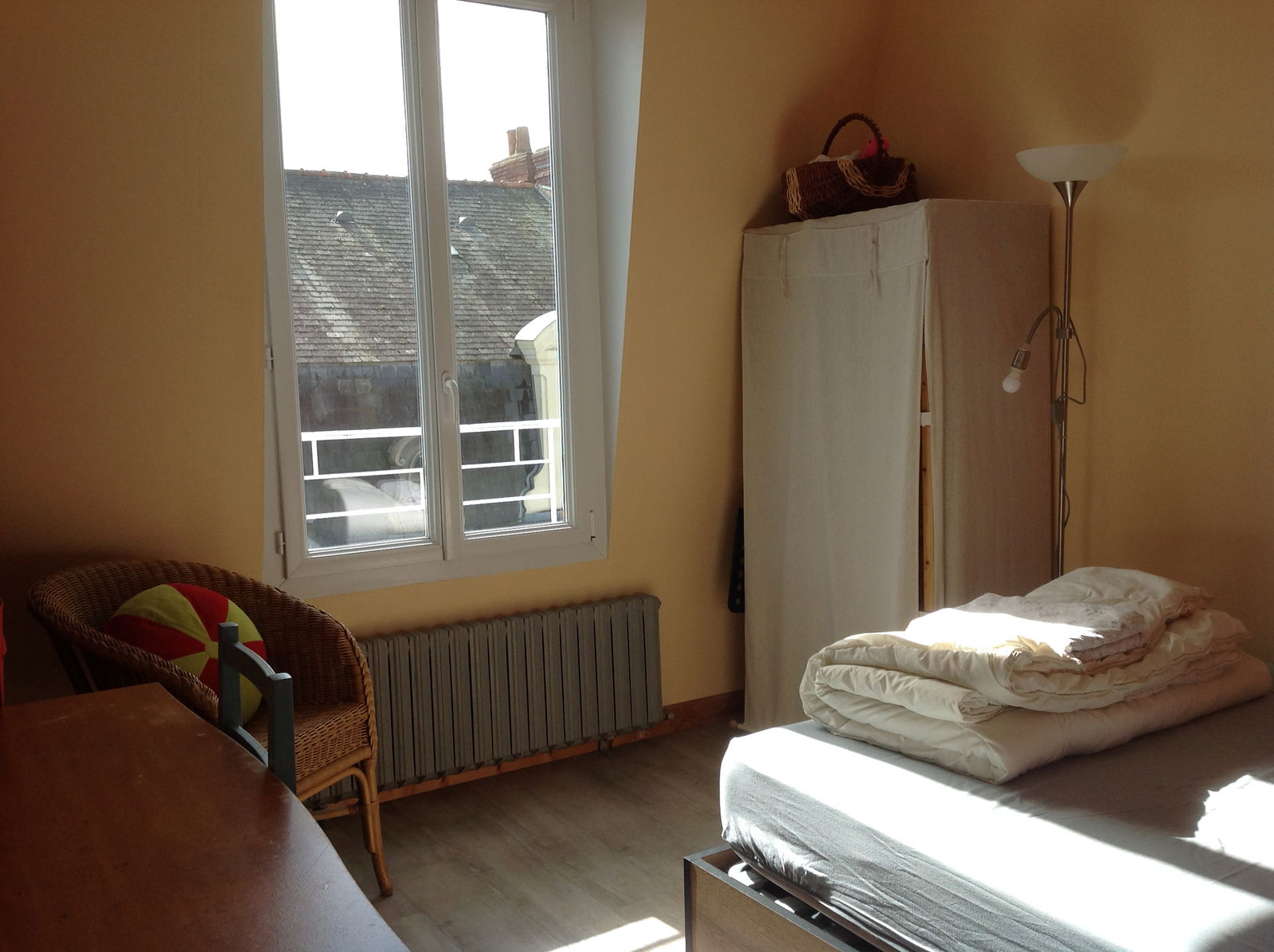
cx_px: 637
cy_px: 476
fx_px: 1286
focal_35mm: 35
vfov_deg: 40.6
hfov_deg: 52.7
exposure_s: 1/472
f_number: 2.4
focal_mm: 4.28
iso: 50
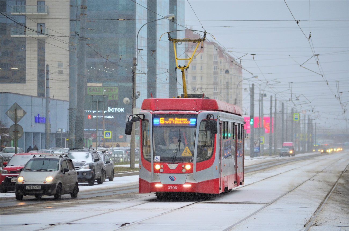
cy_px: 116
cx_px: 174
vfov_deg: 7.6
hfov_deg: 11.4
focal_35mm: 180
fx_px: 1741
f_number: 6.3
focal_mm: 120
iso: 400
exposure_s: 1/200
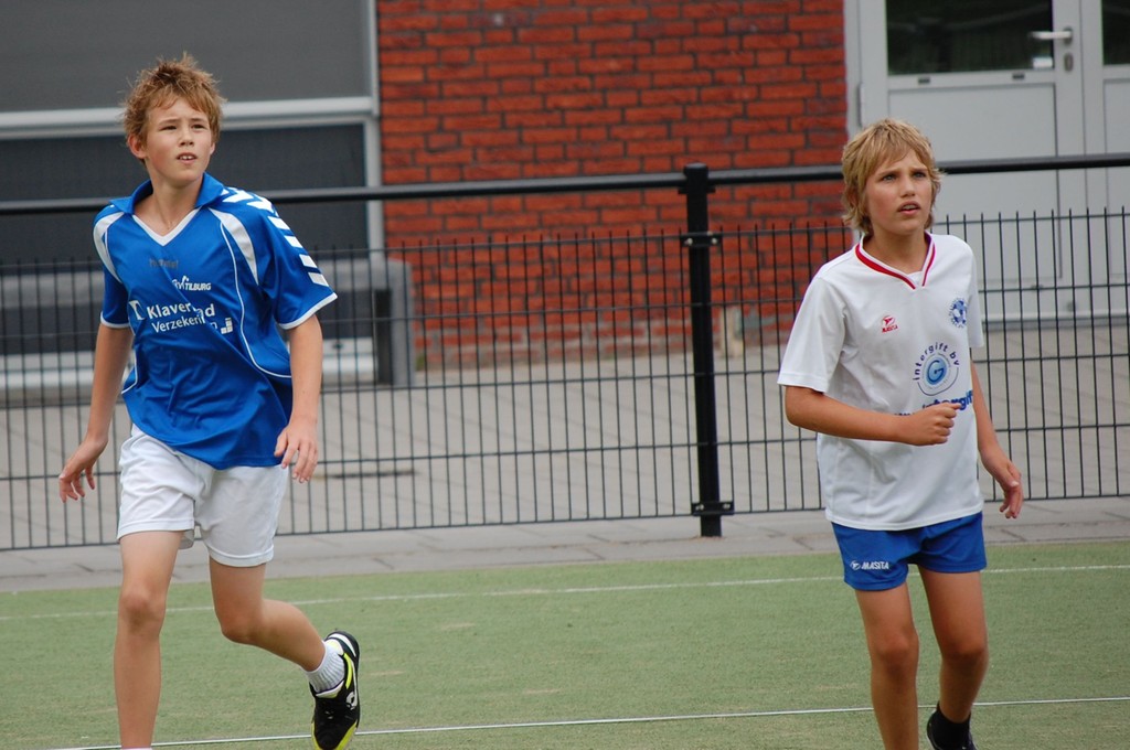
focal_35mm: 300
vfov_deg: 4.6
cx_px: 565
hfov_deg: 6.9
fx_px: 9405
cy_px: 375
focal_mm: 200
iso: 400
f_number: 5.6
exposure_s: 1/640
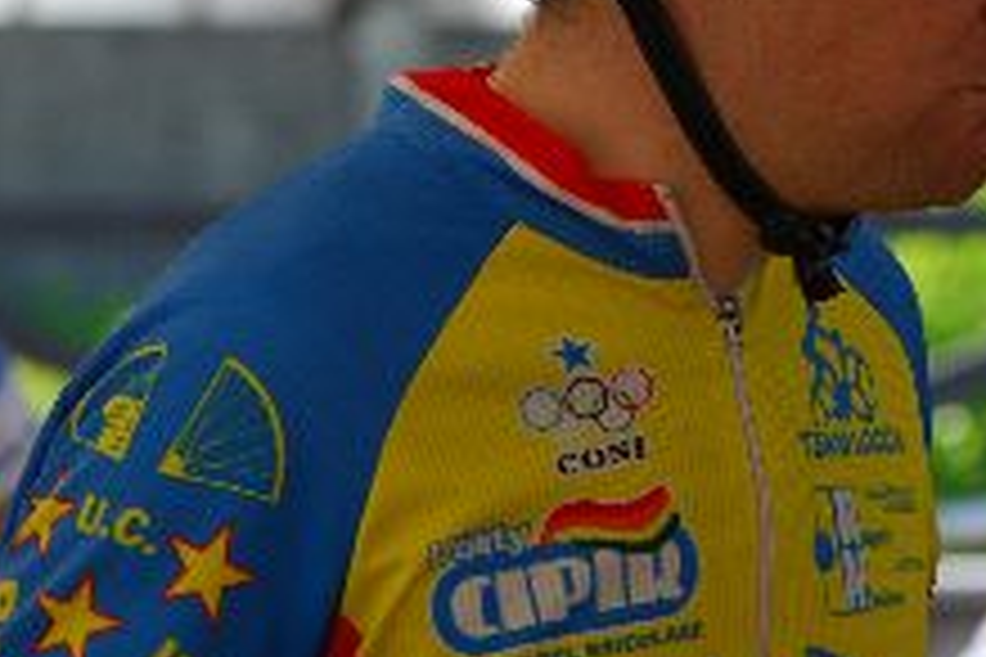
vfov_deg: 2.2
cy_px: -2
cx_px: 783
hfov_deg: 3.3
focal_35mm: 617
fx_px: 16898
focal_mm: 200
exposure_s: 1/100
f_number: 10
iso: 200
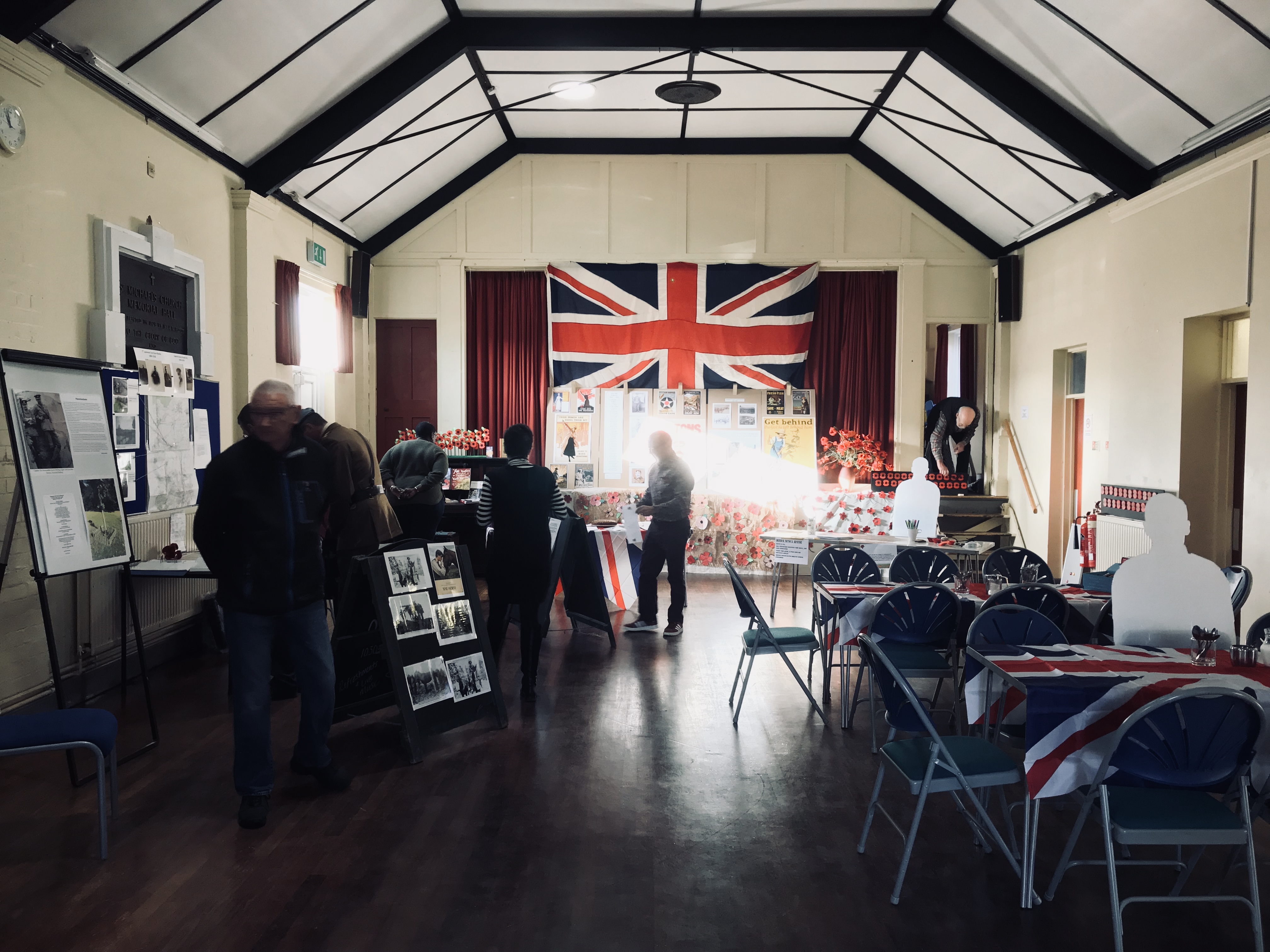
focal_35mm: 28
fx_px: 1027
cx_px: 635
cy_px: 476
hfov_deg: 63.4
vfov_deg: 49.7
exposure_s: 1/33
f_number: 1.8
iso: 64
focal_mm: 3.99
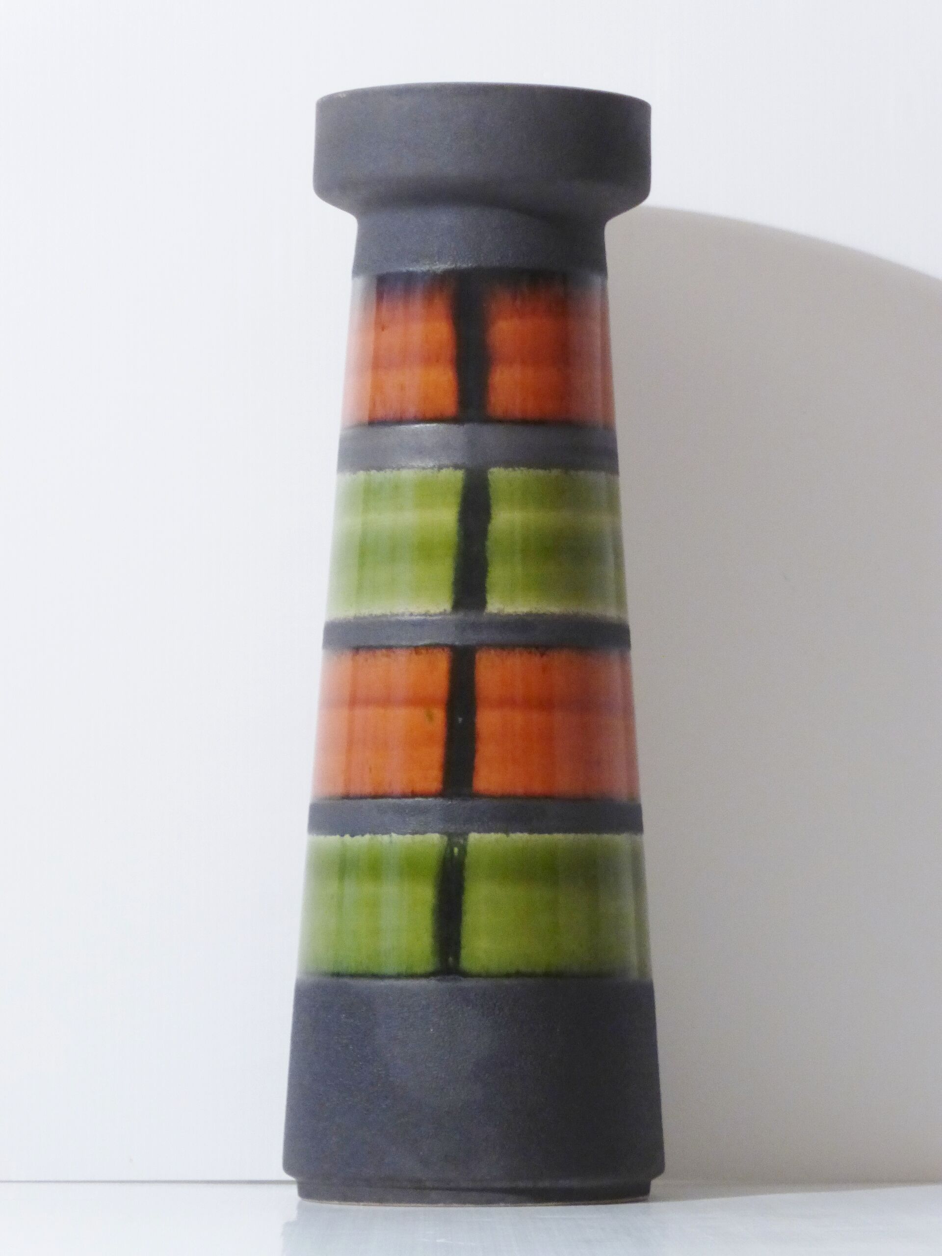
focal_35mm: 170
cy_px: 628
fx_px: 6168
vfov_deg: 11.6
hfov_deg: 8.7
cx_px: 471
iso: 400
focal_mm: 27.6
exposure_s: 1/25
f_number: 5.4
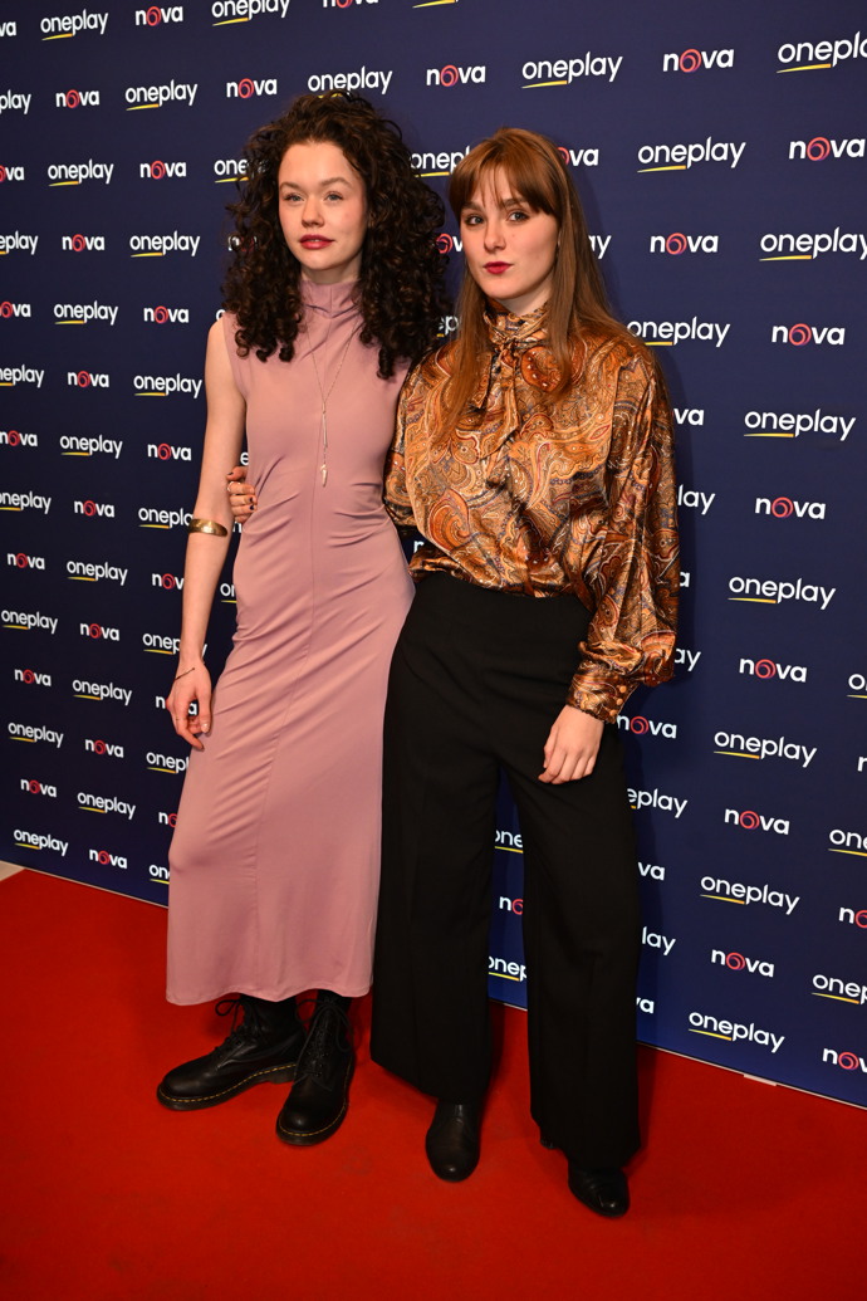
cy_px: 650
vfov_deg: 55.8
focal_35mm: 34
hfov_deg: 38.9
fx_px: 1228
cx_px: 434
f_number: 5
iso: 1600
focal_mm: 34
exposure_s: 1/250
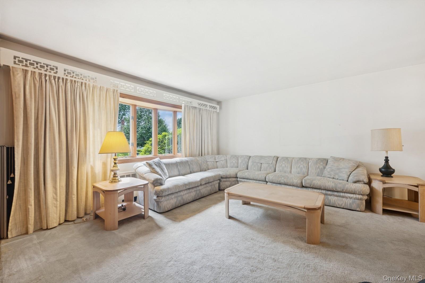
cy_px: 142
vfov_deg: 79.2
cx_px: 212
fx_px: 171
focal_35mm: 14
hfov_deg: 102.3
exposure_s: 1/2
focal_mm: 14.5
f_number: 11
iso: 100
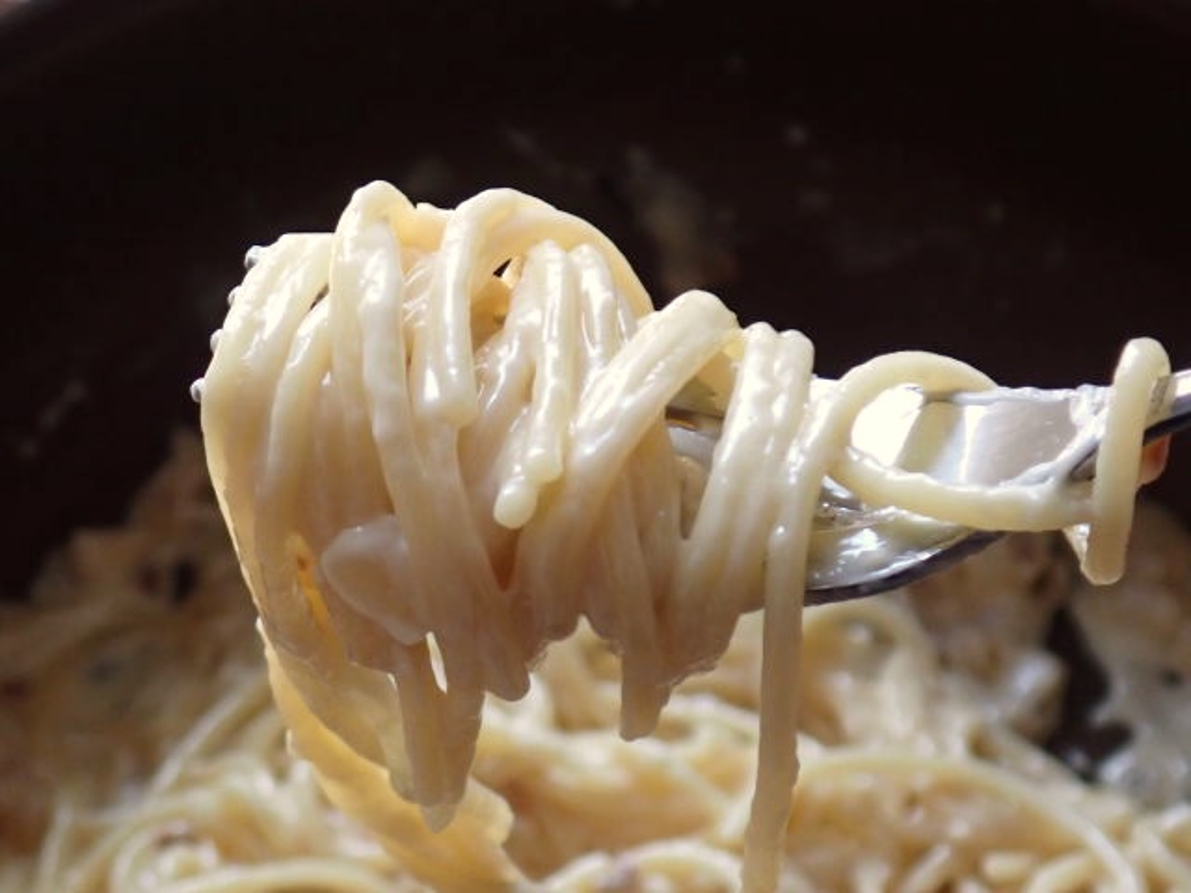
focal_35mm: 100
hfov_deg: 19.6
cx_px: 596
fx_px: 3441
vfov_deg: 14.8
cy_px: 446
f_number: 4.9
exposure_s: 1/100
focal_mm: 18
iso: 500
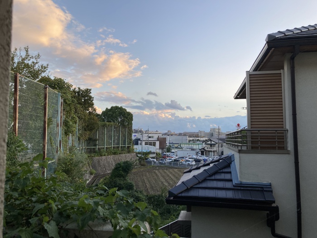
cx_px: 158
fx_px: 256
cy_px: 119
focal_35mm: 28
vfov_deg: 49.7
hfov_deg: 63.4
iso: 20
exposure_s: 1/252
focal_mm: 3.99
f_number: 1.8
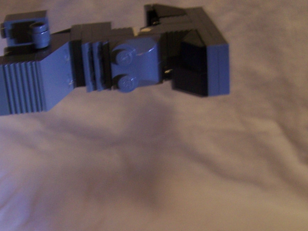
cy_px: 151
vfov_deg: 22.2
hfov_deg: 29.3
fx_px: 587
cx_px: 129
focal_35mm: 66
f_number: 2.8
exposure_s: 1/8
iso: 160
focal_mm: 6.3
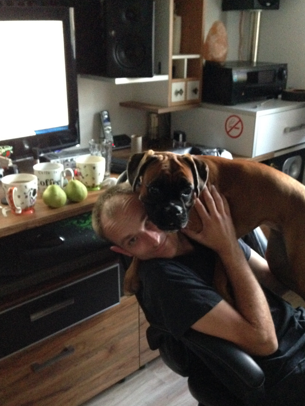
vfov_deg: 46.6
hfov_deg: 36.0
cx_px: 159
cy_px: 240
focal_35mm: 40
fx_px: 470
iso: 640
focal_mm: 4.12
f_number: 2.4
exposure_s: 1/15
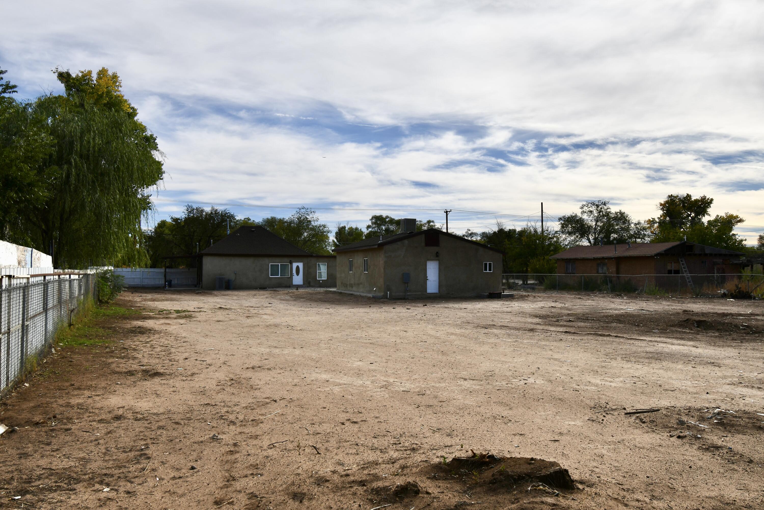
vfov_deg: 43.6
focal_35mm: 30
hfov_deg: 61.9
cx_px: 382
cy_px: 255
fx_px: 637
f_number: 10
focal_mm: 20
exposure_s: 1/400
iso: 100
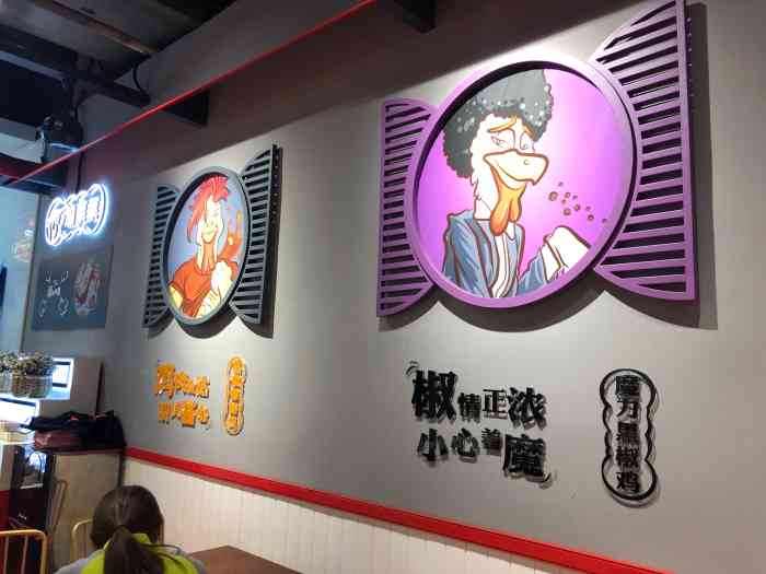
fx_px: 620
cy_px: 287
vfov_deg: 49.7
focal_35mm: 28
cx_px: 383
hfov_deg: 63.4
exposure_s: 1/33
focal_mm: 4
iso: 25
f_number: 1.8
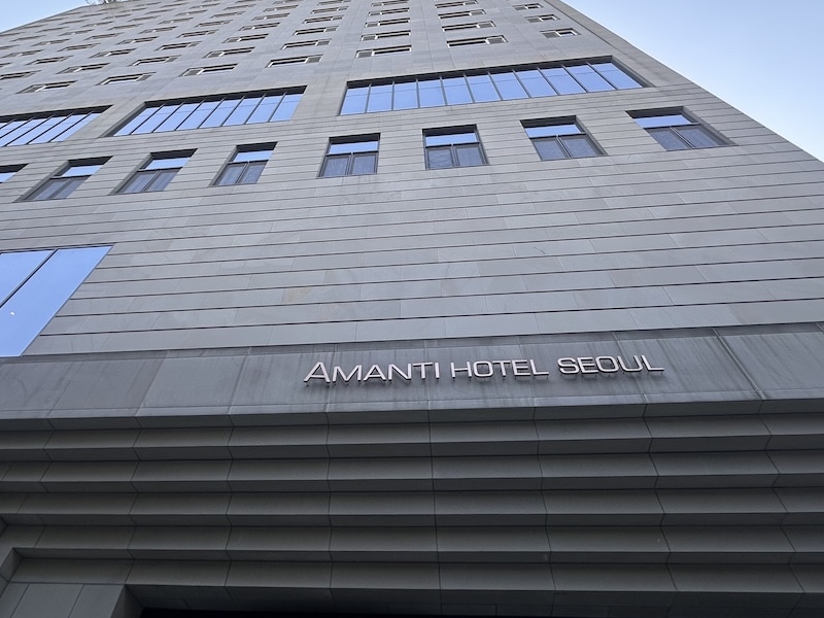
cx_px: 372
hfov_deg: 78.8
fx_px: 500
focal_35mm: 21
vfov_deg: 62.0
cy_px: 209
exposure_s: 1/303
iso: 40
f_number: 2.2
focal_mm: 2.22
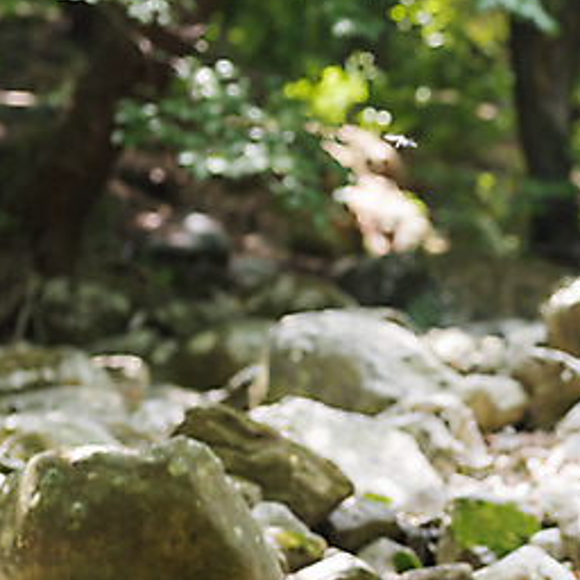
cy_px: 349
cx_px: 622
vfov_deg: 10.3
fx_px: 3204
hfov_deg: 10.2
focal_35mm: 169
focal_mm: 85
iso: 320
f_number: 2.5
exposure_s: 1/320
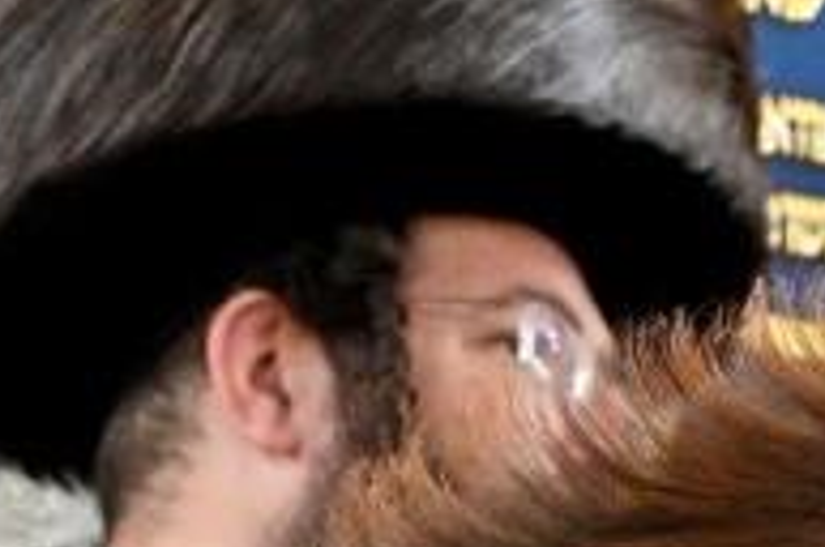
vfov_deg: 6.5
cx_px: 1453
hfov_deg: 9.7
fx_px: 4621
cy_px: 1284
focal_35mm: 202
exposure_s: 1/160
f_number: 4
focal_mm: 38
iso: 1600
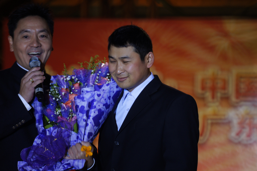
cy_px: 86
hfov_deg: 2.8
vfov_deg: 1.8
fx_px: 5348
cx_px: 128
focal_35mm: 750
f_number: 8
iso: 400
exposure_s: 1/60
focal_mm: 500
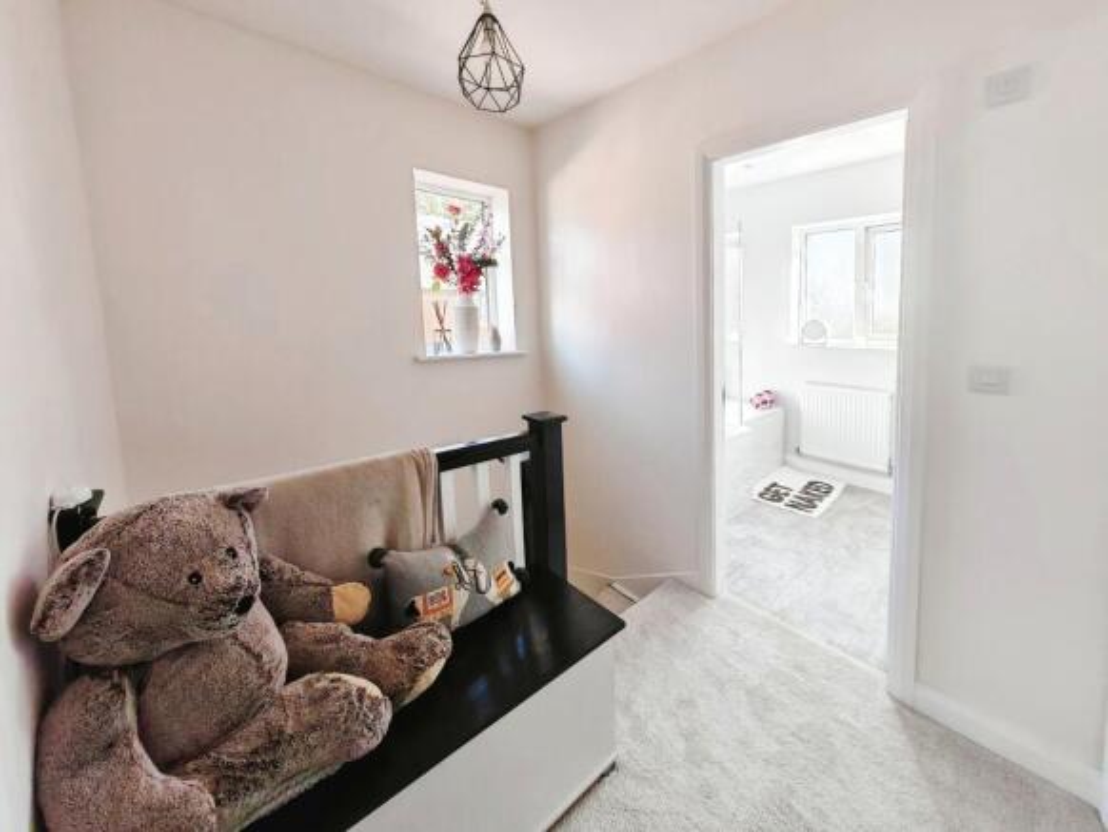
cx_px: 554
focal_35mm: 13
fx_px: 416
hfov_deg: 106.2
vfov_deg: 90.0
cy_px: 416
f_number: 2
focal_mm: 1.82
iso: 125
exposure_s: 1/50
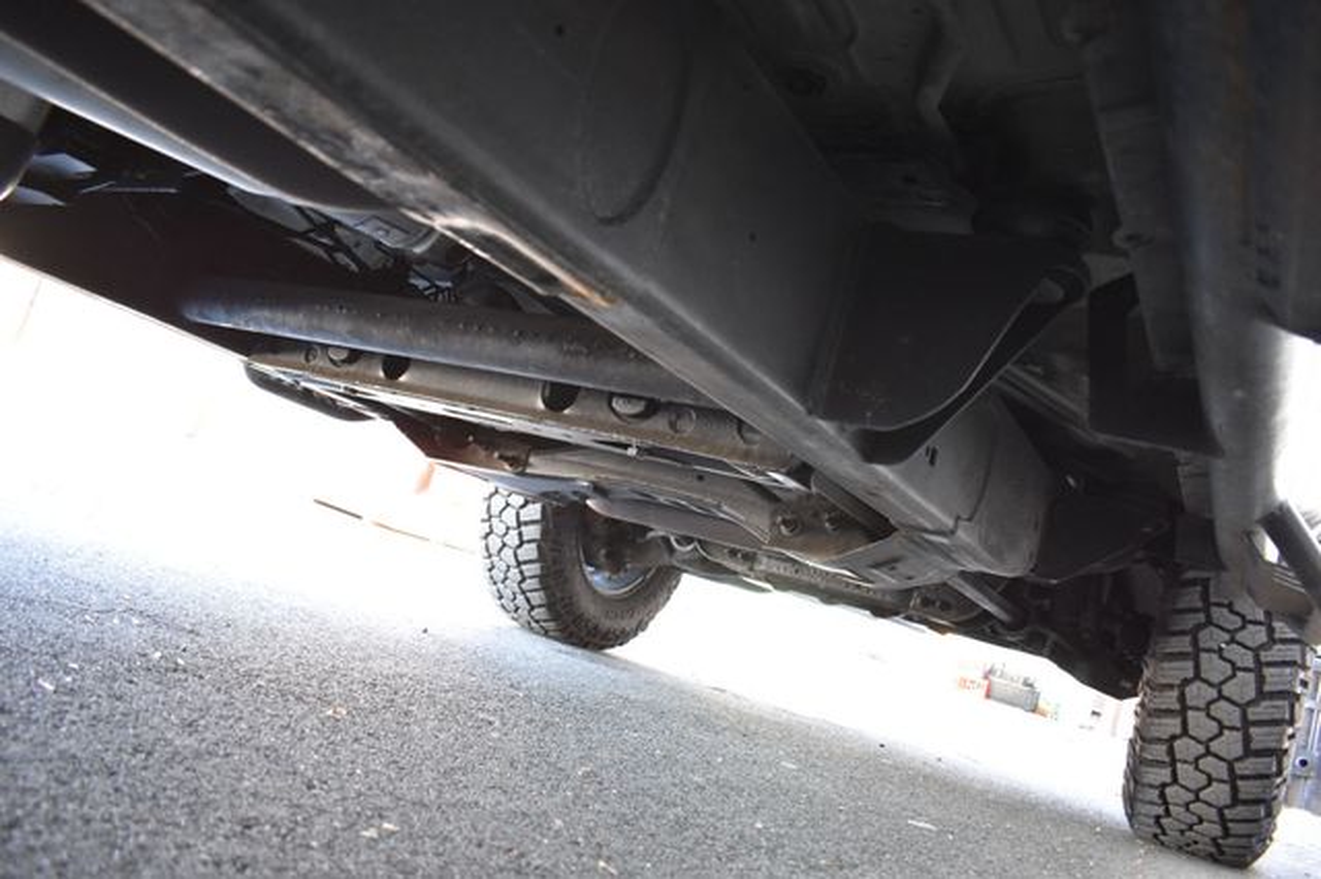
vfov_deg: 47.9
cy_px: 440
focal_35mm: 27
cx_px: 660
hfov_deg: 67.4
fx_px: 990
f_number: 3.5
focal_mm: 18
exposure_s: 1/60
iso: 1100
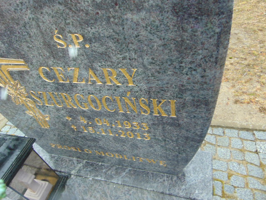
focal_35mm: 25
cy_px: 100
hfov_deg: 69.4
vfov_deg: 54.9
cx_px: 133
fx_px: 192
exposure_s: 1/125
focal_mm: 4.5
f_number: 3
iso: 80
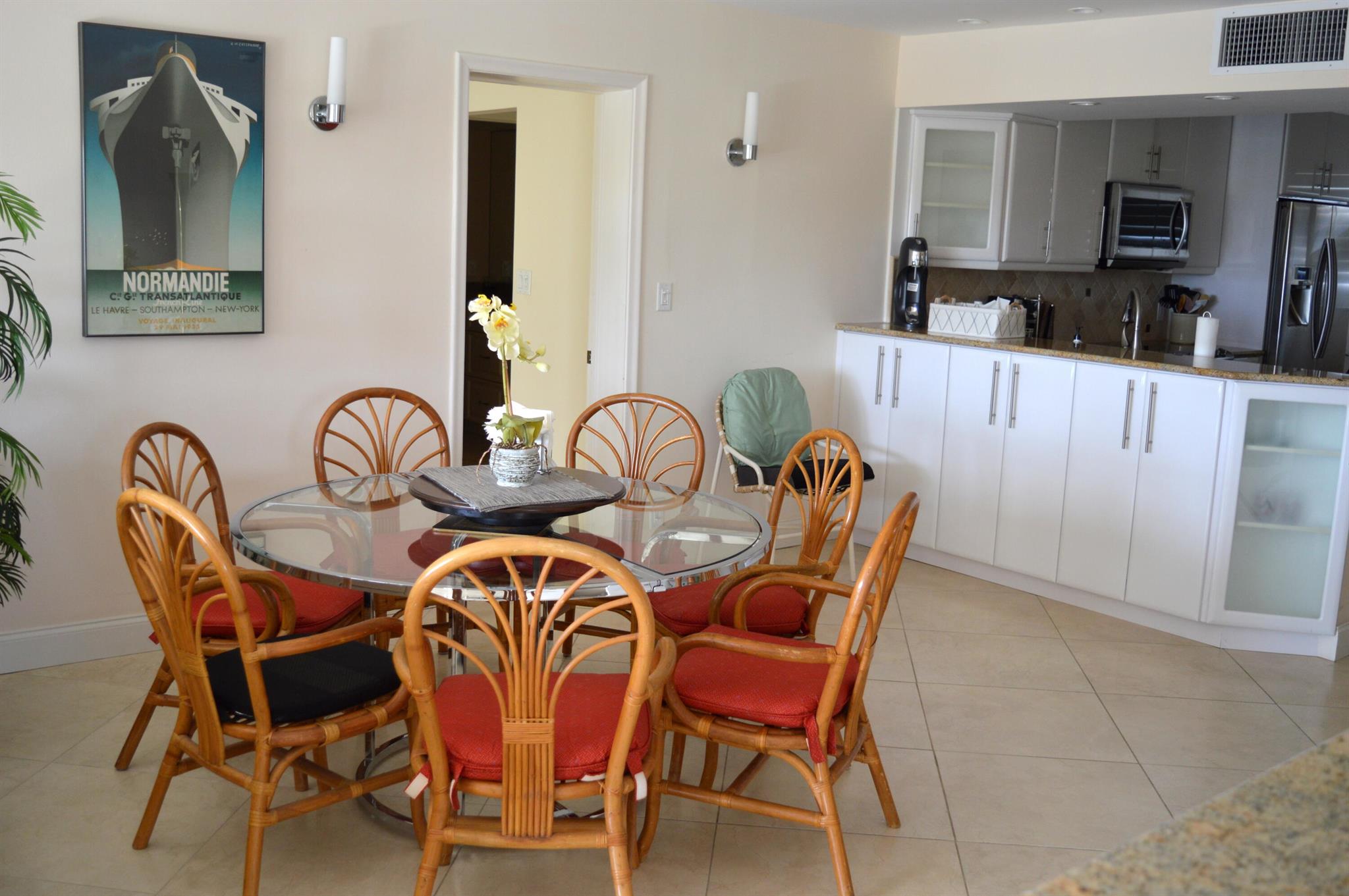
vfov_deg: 36.8
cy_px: 448
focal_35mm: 36
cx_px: 674
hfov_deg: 53.2
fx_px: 1348
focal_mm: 24
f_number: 4
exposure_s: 1/50
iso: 400
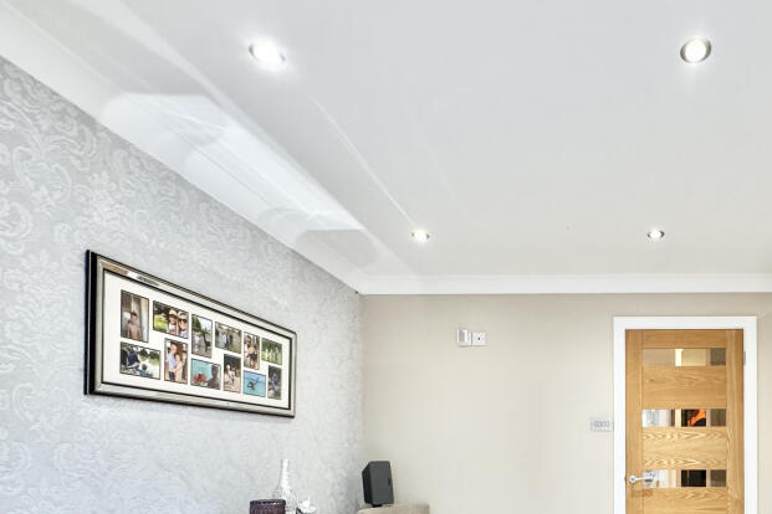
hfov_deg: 68.0
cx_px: 597
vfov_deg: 48.3
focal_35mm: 24
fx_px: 515
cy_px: 451
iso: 320
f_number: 2.2
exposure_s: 1/100
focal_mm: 2.22
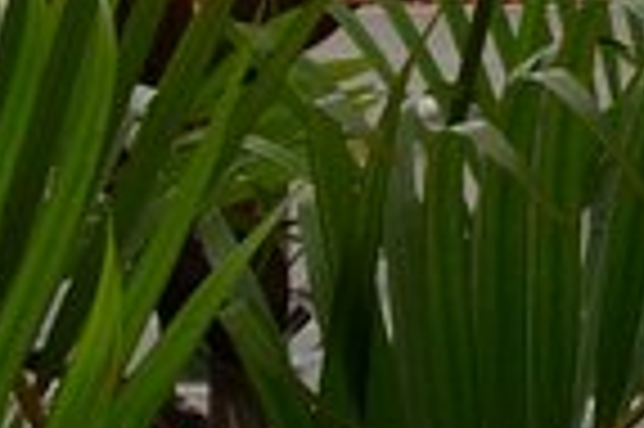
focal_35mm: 166
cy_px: -442
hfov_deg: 12.1
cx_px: 748
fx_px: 2966
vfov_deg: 7.9
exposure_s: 1/470
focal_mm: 7.8
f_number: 4.8
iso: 79
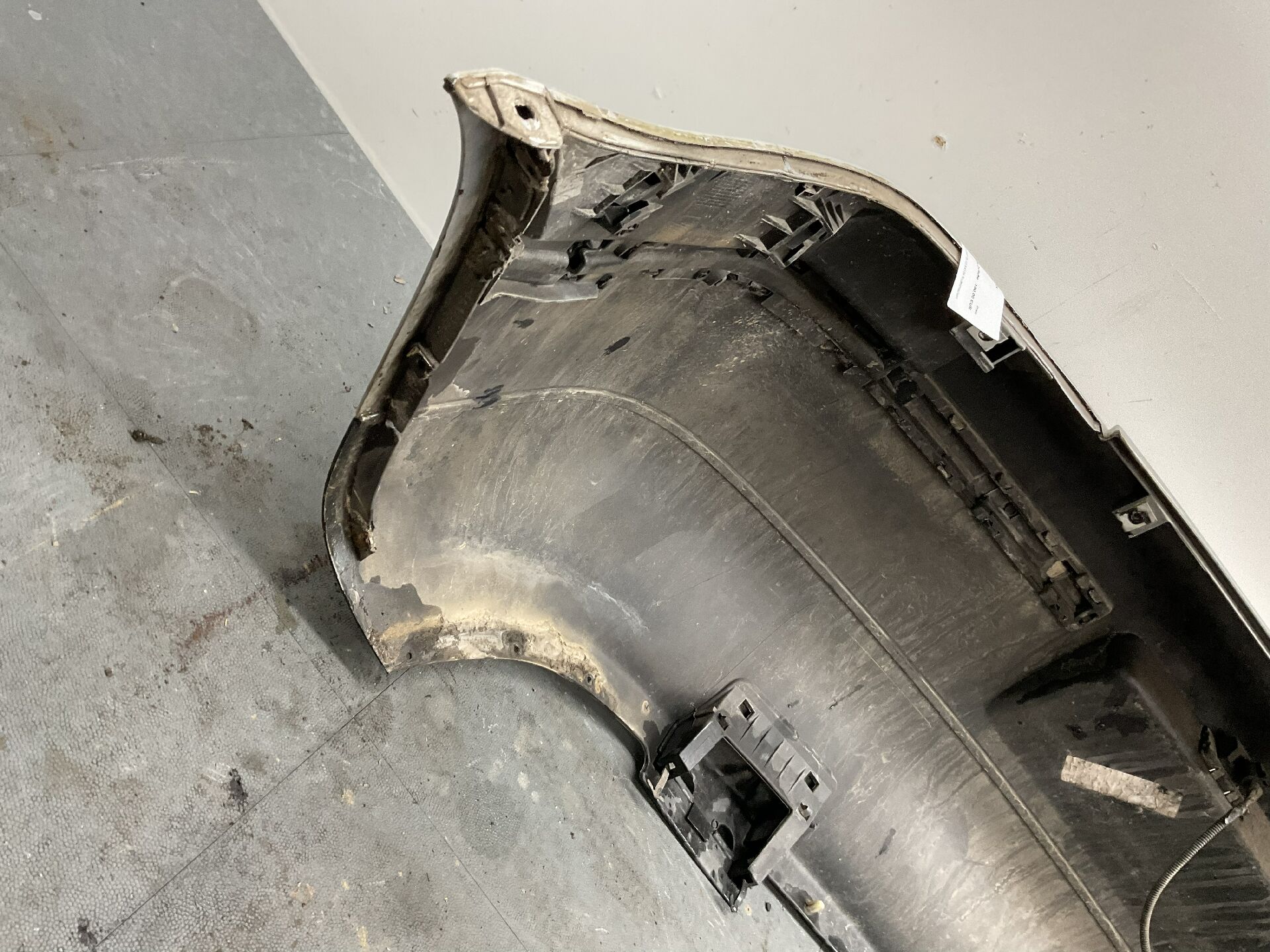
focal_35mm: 29
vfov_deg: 48.2
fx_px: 1064
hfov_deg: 61.7
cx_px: 635
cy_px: 476
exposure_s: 1/50
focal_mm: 3
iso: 80
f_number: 1.8
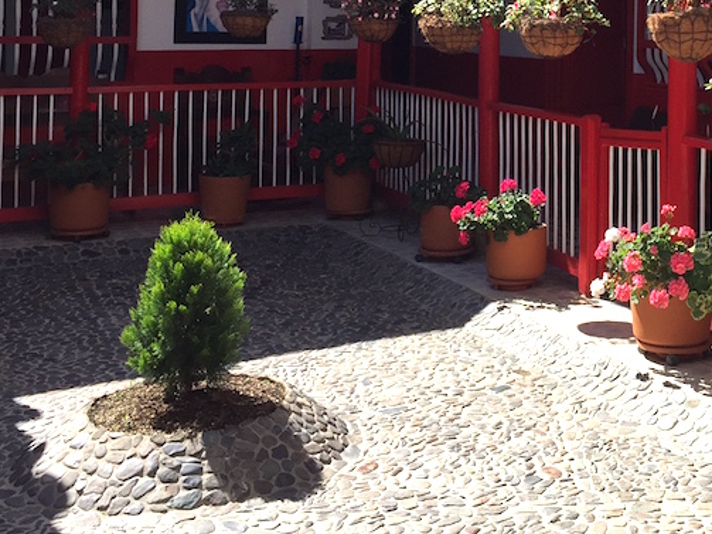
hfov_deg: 31.4
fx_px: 1213
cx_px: 621
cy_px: 27
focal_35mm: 59
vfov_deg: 23.9
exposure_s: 1/942
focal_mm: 4.15
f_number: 2.2
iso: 32
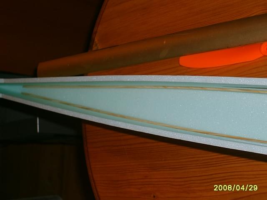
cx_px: 134
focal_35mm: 72
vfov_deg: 20.4
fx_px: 555
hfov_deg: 27.0
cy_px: 100
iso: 100
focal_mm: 12
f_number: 3.9
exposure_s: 1/45
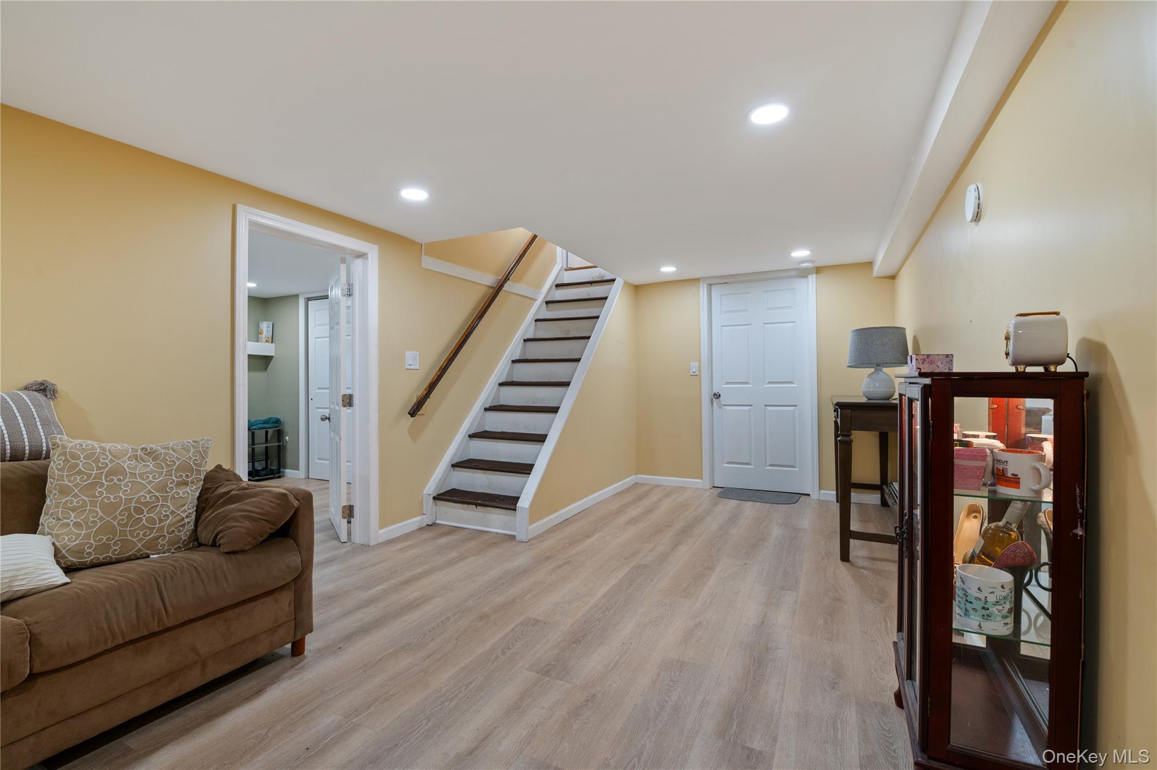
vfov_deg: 77.2
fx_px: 482
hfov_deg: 100.4
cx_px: 578
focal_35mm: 15
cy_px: 385
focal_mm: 15
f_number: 8
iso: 500
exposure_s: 1/8
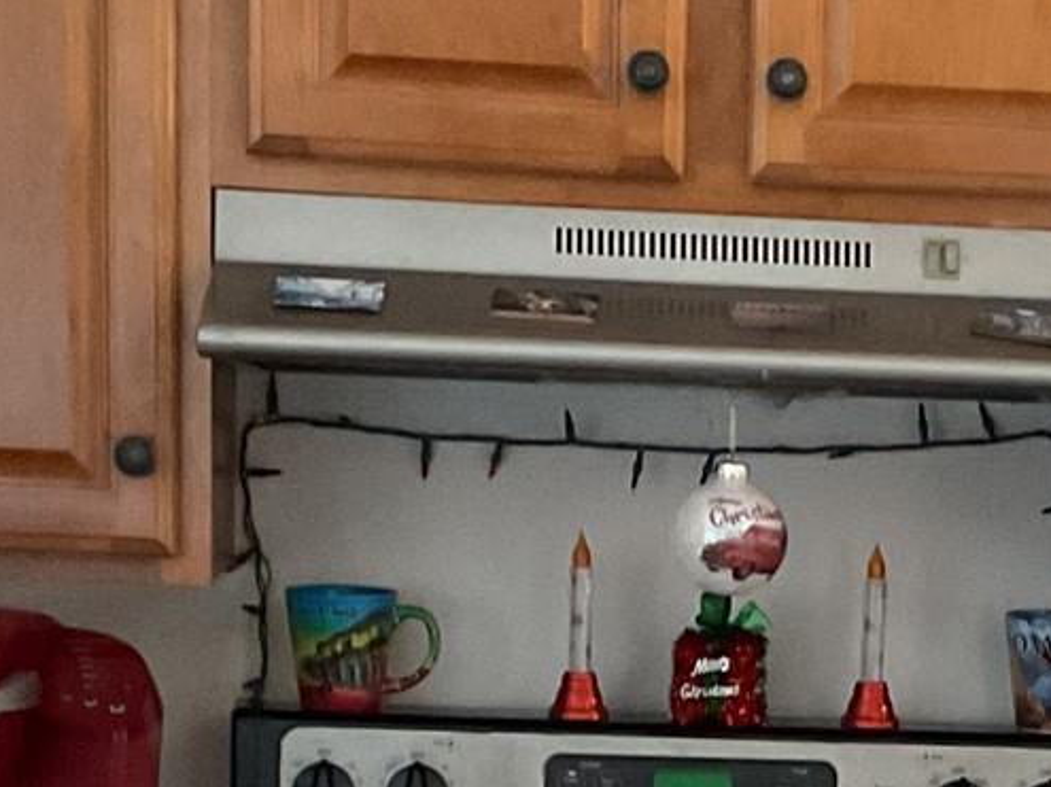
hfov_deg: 16.1
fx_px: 3643
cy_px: 929
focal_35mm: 120
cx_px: 1011
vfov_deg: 12.1
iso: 320
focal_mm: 3
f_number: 1.8
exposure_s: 1/30
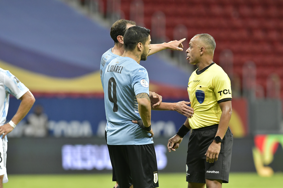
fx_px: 4716
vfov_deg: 2.3
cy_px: 94
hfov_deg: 3.4
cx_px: 142
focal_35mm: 600
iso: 3200
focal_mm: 400
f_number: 5
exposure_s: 1/500
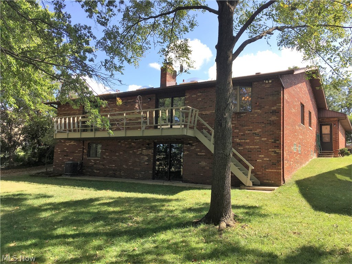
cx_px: 176
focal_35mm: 29
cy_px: 132
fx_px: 295
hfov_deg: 61.7
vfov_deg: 48.2
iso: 25
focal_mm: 4.15
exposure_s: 1/657
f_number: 2.2
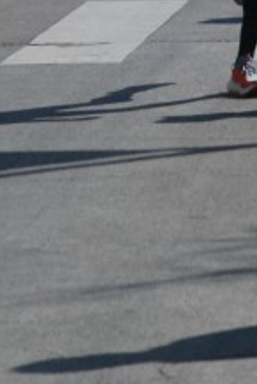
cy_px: -85
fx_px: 5294
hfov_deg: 2.8
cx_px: 147
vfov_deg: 4.1
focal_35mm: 496
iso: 1000
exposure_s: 1/2000
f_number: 8
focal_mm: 120
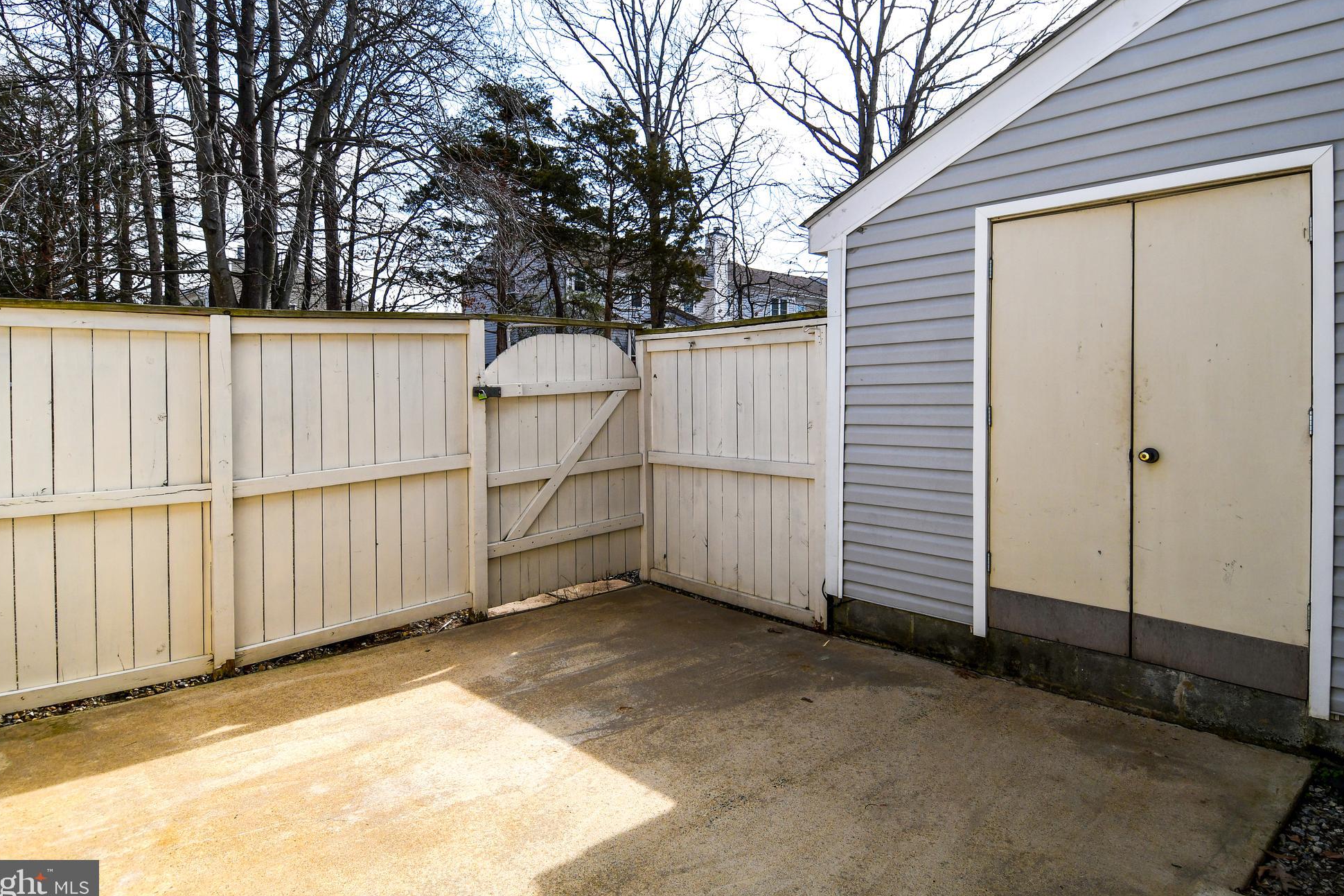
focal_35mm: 19
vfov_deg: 64.5
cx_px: 655
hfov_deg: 86.9
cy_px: 438
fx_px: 709
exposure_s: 1/320
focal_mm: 12
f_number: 9
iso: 100
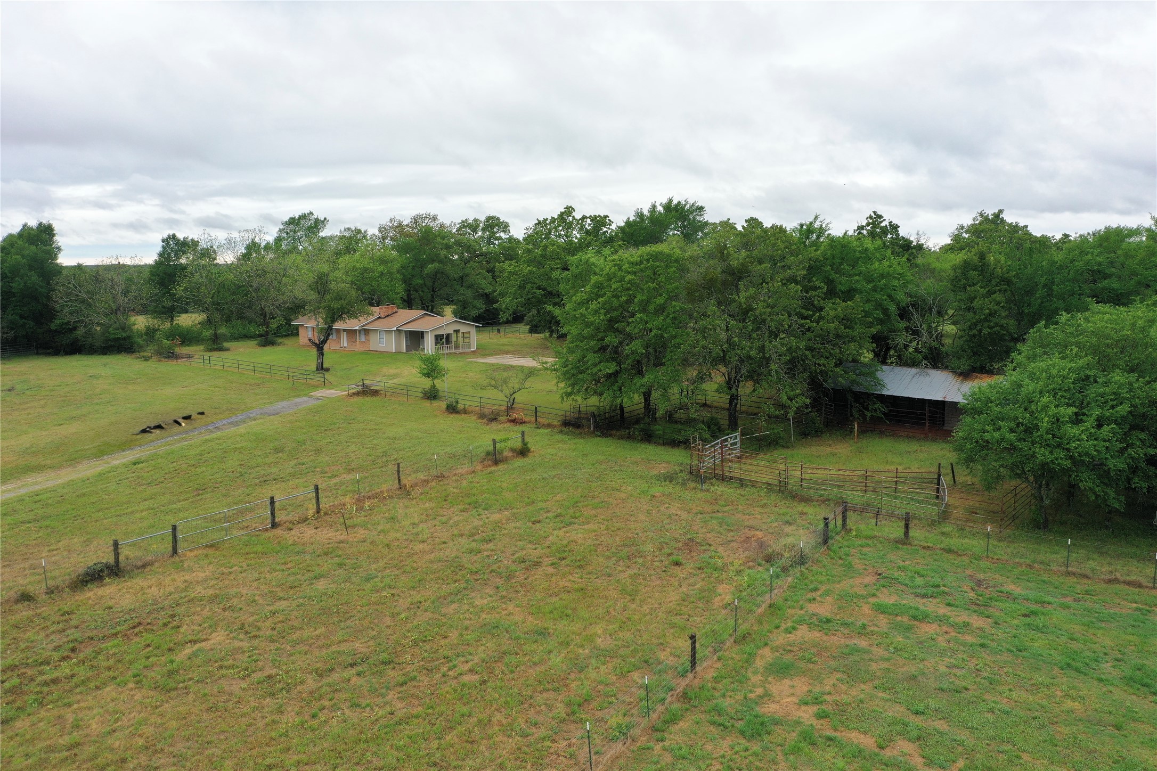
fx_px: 900
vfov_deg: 46.4
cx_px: 578
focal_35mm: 28
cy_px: 386
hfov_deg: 65.5
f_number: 4.5
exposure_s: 1/200
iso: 100
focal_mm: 10.26
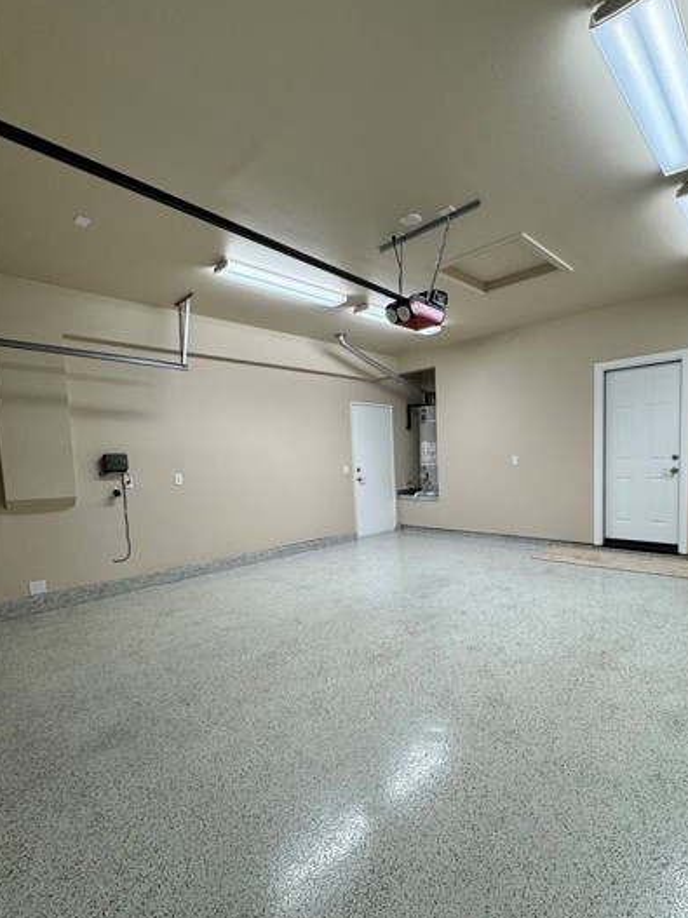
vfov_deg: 90.8
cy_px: 496
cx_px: 408
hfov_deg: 74.0
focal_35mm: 17
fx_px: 451
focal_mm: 2.22
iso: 125
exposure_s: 1/120
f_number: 2.2
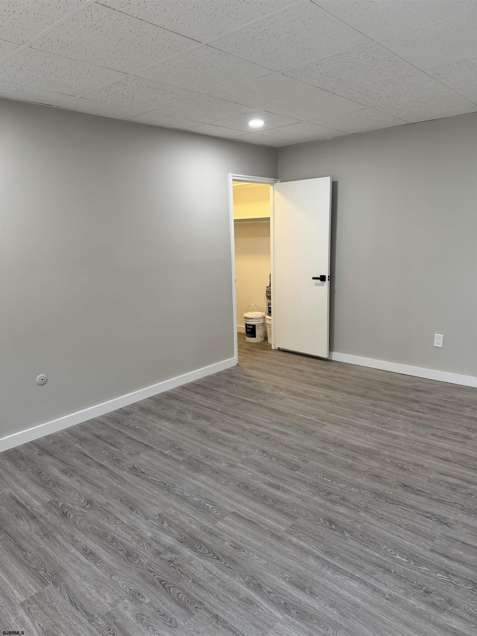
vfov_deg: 71.6
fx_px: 441
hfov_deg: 56.8
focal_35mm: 24
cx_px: 238
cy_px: 318
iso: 200
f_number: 1.78
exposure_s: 1/120
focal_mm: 6.76
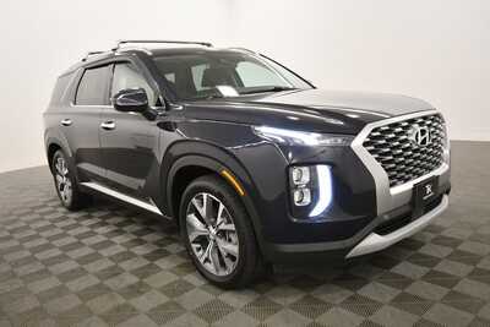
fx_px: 408
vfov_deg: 43.6
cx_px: 245
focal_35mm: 30
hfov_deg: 61.9
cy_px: 164
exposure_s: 1/125
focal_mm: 20
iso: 1000
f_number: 5.6
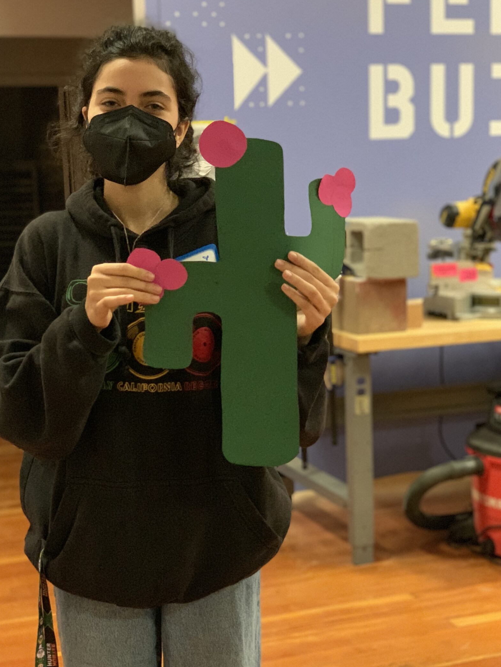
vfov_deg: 30.3
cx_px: 215
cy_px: 352
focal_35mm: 64
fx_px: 1235
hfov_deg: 22.9
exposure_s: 1/30
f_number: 2.4
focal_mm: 6
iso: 640
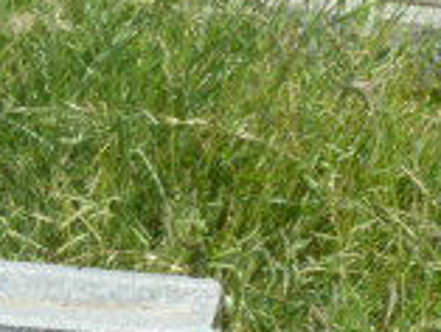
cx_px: -303
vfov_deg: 13.2
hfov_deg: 16.7
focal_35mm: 102
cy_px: 591
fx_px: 1300
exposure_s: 1/400
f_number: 4
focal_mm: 4.1
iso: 80
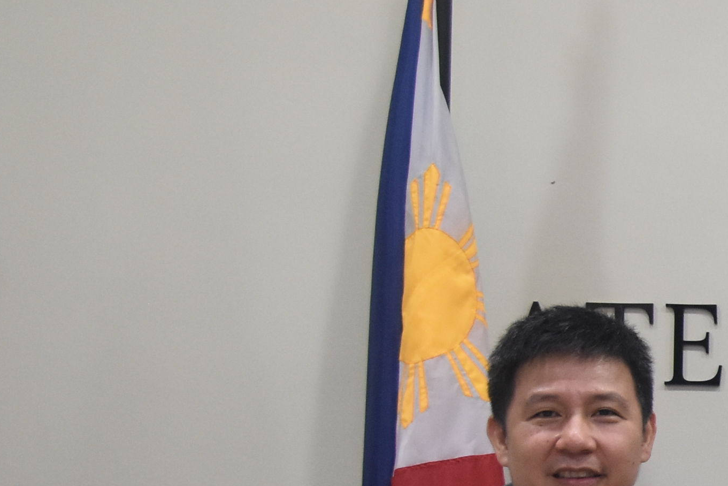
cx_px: 1162
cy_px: 502
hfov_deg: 16.7
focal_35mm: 109
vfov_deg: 12.4
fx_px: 2205
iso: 1250
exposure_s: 1/60
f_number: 4
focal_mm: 22
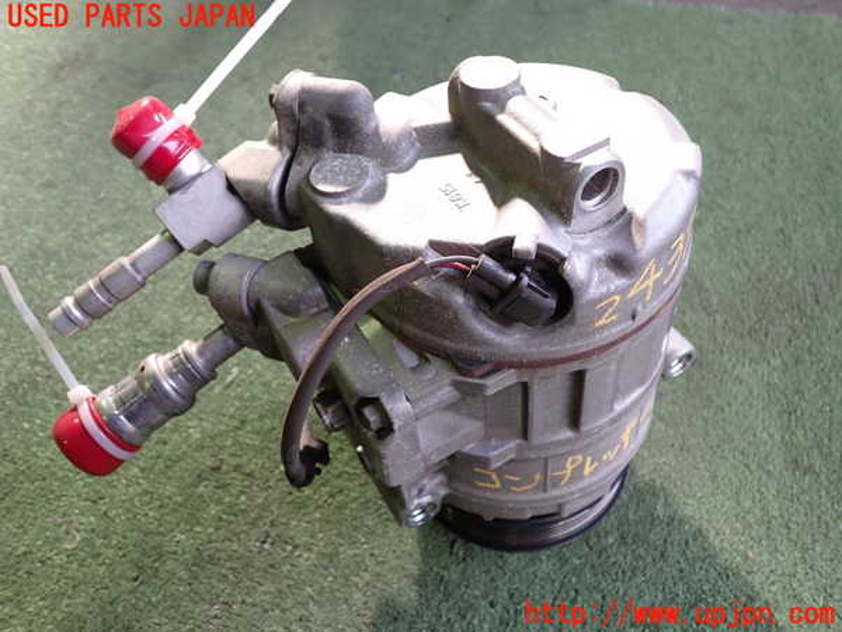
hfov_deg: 60.0
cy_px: 316
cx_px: 421
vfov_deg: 46.8
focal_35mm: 30
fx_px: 730
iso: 200
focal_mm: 5.4
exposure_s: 1/50
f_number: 2.3
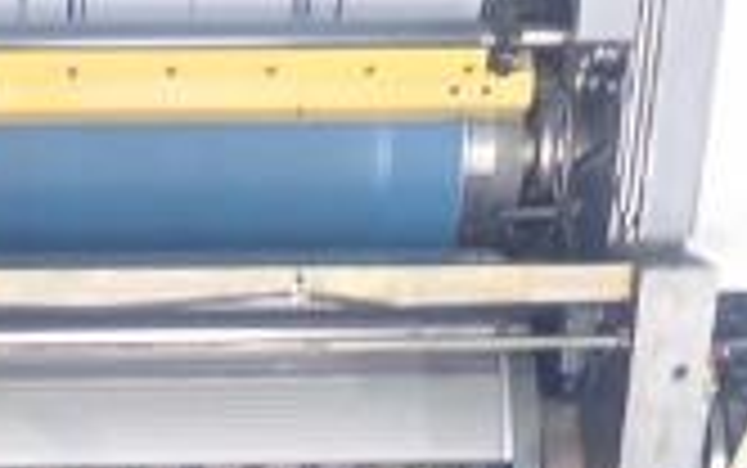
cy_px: 896
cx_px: 81
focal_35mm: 102
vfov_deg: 11.7
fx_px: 2078
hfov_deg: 20.0
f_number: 2
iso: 500
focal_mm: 4.5
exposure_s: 1/30
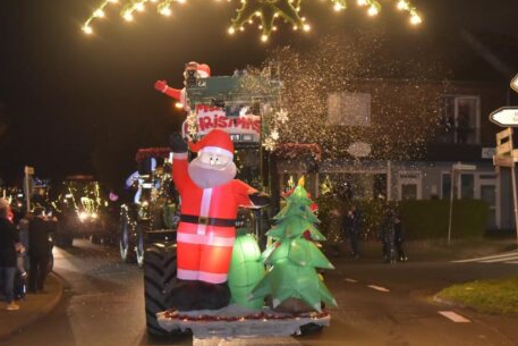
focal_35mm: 77
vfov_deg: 17.7
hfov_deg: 26.3
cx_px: 246
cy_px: 167
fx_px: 1108
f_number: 4.5
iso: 3200
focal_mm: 55
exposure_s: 1/80
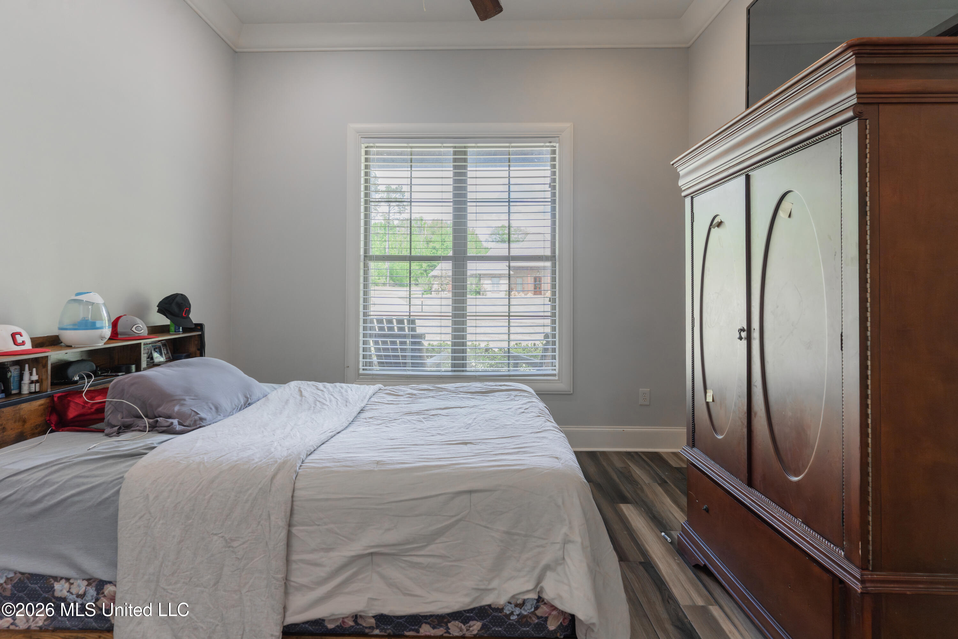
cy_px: 320
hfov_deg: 93.3
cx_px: 479
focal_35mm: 17
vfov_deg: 70.4
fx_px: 452
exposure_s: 1/30
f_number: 6.3
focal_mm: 17
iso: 400
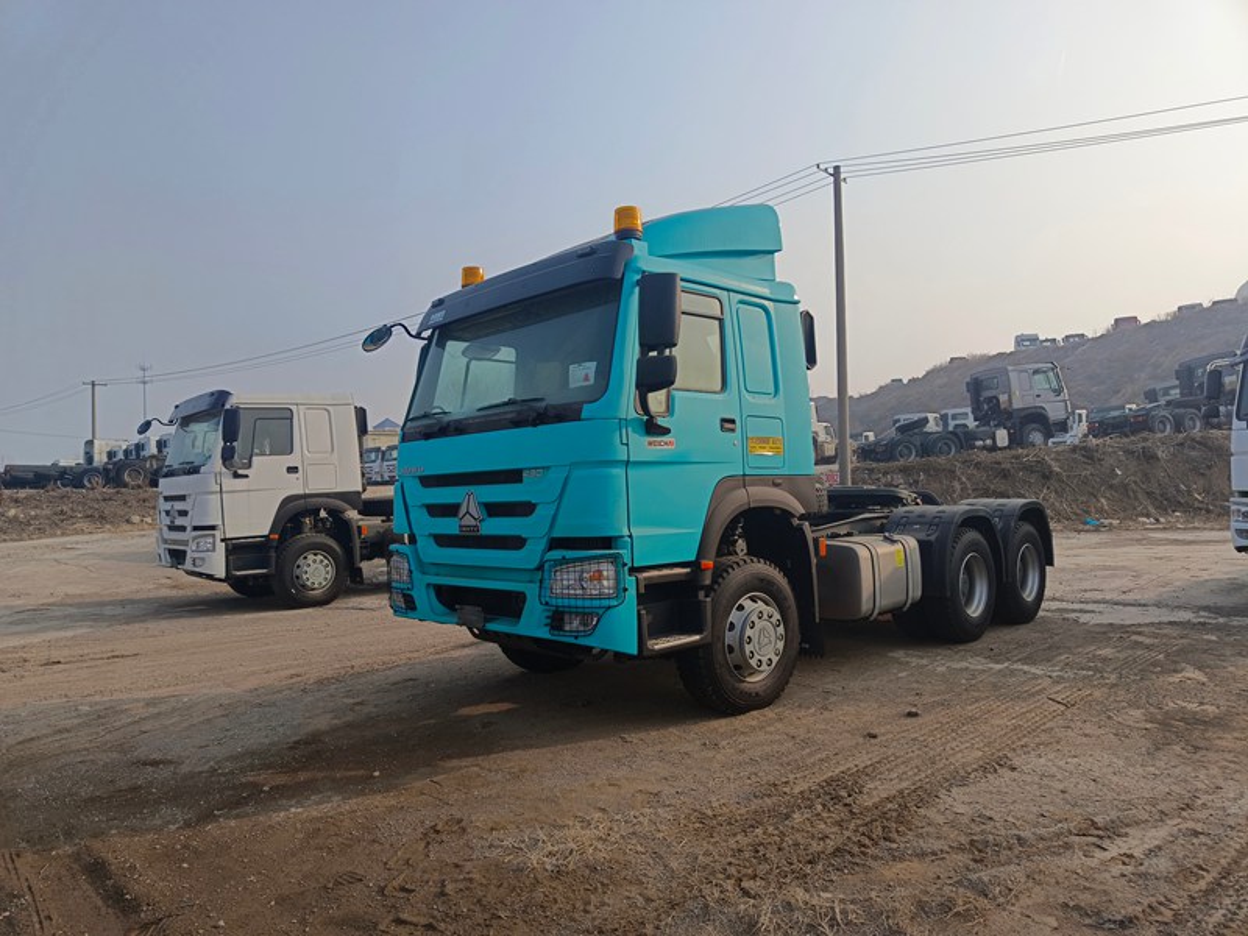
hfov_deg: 73.9
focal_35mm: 23
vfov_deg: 58.9
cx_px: 624
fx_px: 829
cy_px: 468
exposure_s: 1/686
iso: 100
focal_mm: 5.59
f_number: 1.88
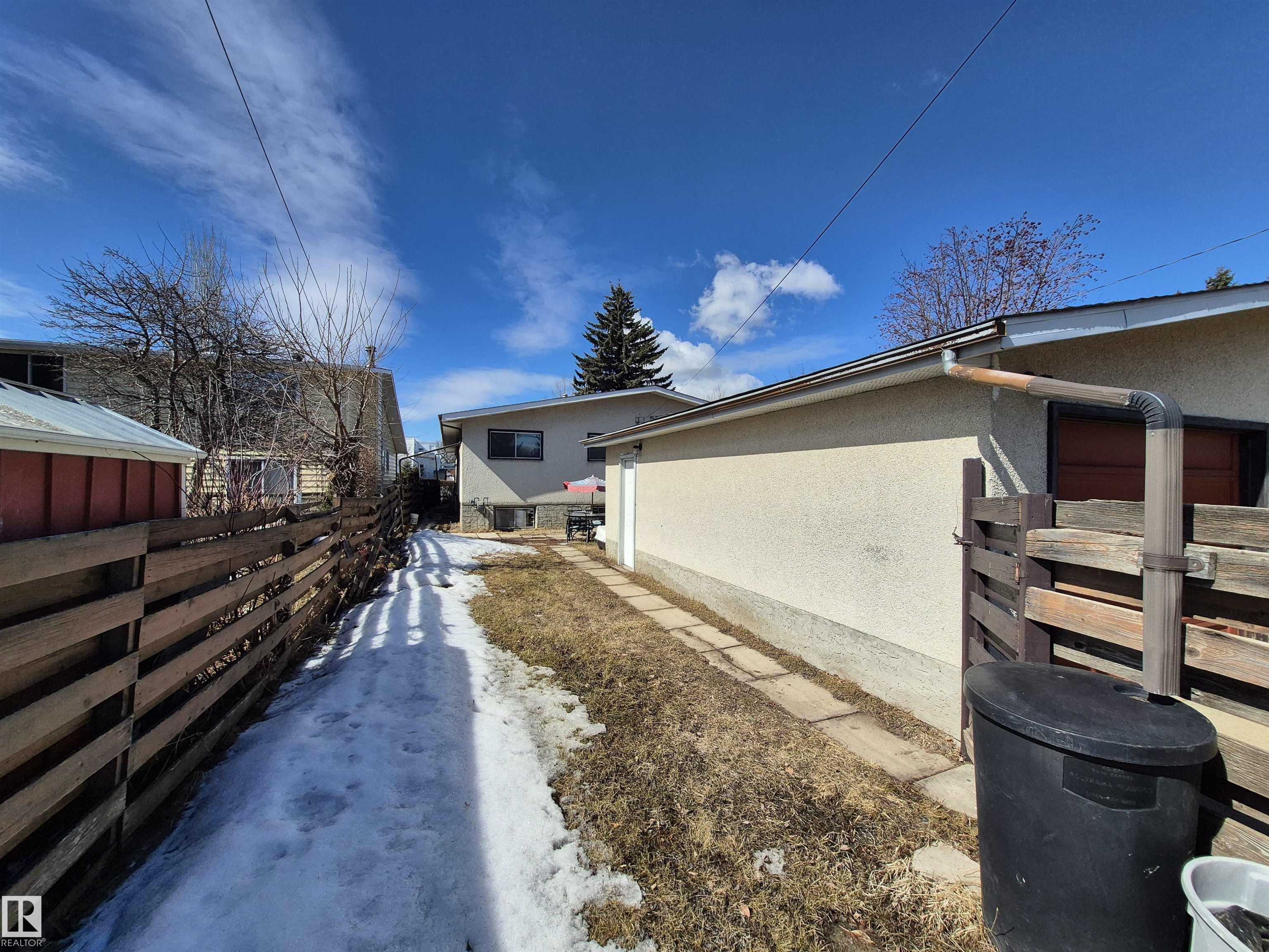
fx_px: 477
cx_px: 634
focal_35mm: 13
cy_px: 476
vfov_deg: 89.9
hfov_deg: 106.2
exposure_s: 1/2800
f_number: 2.2
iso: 50
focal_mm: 1.74
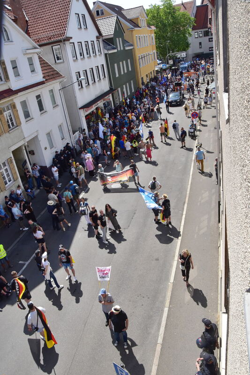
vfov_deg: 67.4
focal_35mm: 27
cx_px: 125
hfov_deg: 47.9
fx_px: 281
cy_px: 188
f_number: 18
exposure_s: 1/250
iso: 500
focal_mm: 18
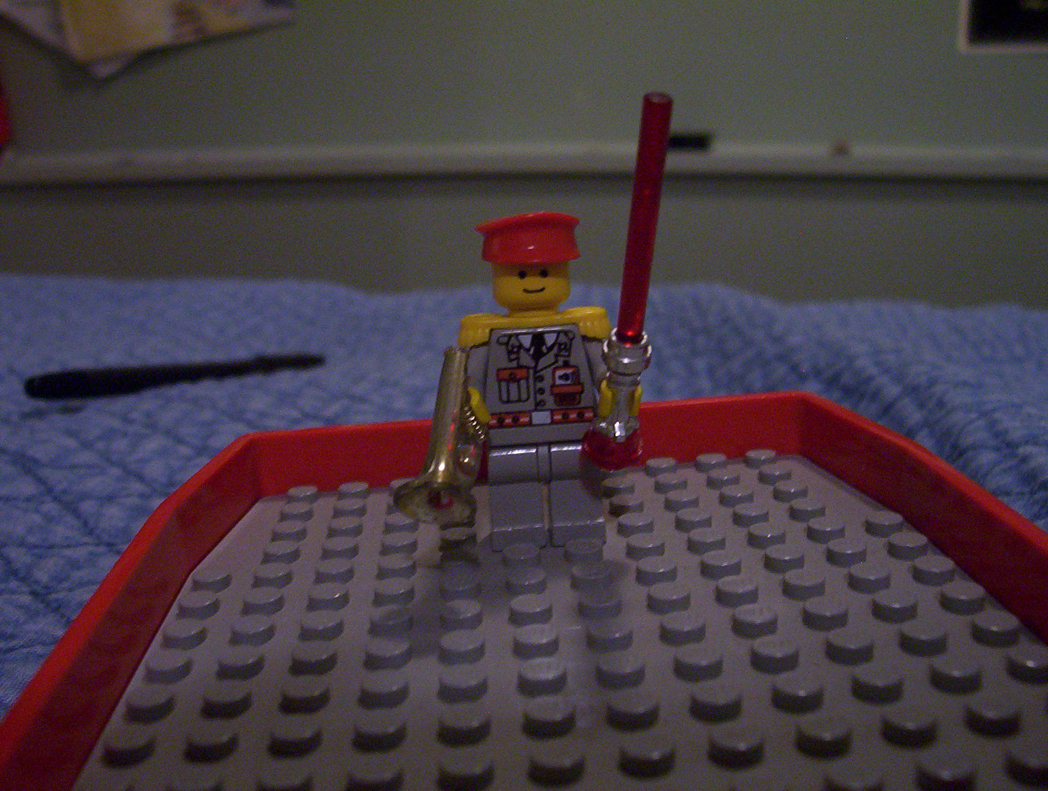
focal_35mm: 43
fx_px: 1305
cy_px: 396
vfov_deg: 33.7
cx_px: 524
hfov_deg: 43.8
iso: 200
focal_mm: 5.77
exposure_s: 1/8
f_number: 2.73
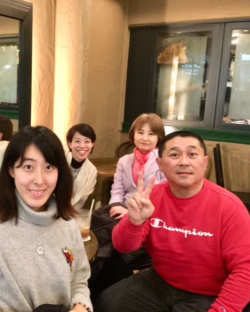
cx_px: 41
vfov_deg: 47.9
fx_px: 352
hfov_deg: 37.4
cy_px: 156
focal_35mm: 38
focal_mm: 4.15
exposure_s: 1/15
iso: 320
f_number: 2.2
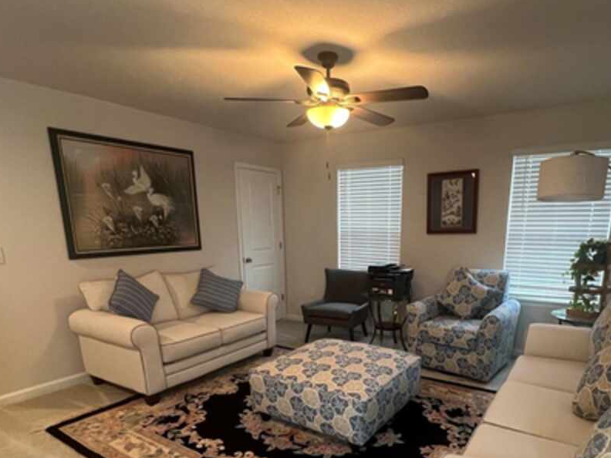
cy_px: 318
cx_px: 348
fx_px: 371
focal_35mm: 21
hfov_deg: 78.6
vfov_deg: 61.3
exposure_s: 1/60
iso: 320
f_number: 1.8
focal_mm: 1.57
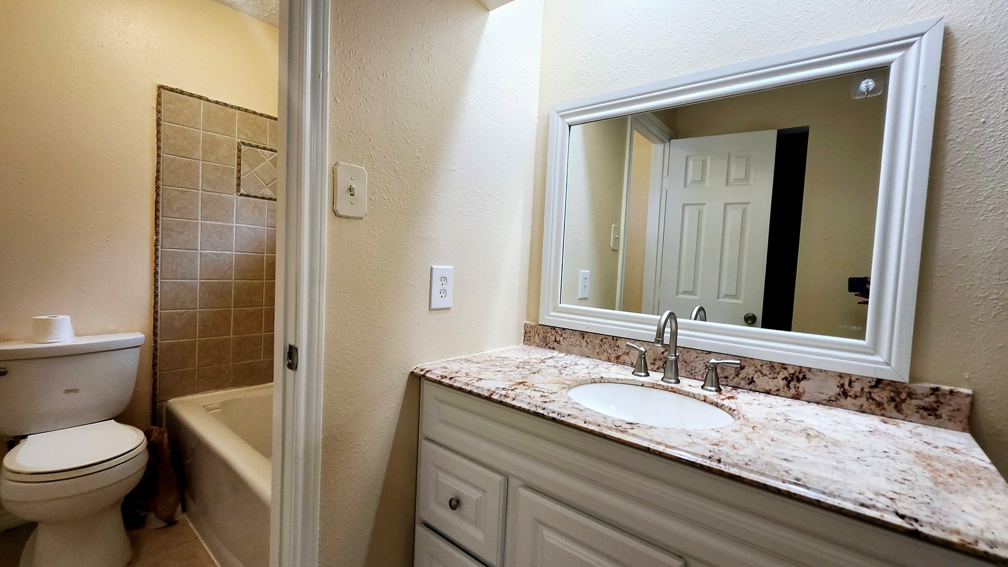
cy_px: 284
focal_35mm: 15
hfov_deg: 102.9
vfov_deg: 70.5
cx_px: 523
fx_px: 401
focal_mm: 1.74
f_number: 2.2
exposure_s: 1/60.2
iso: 100
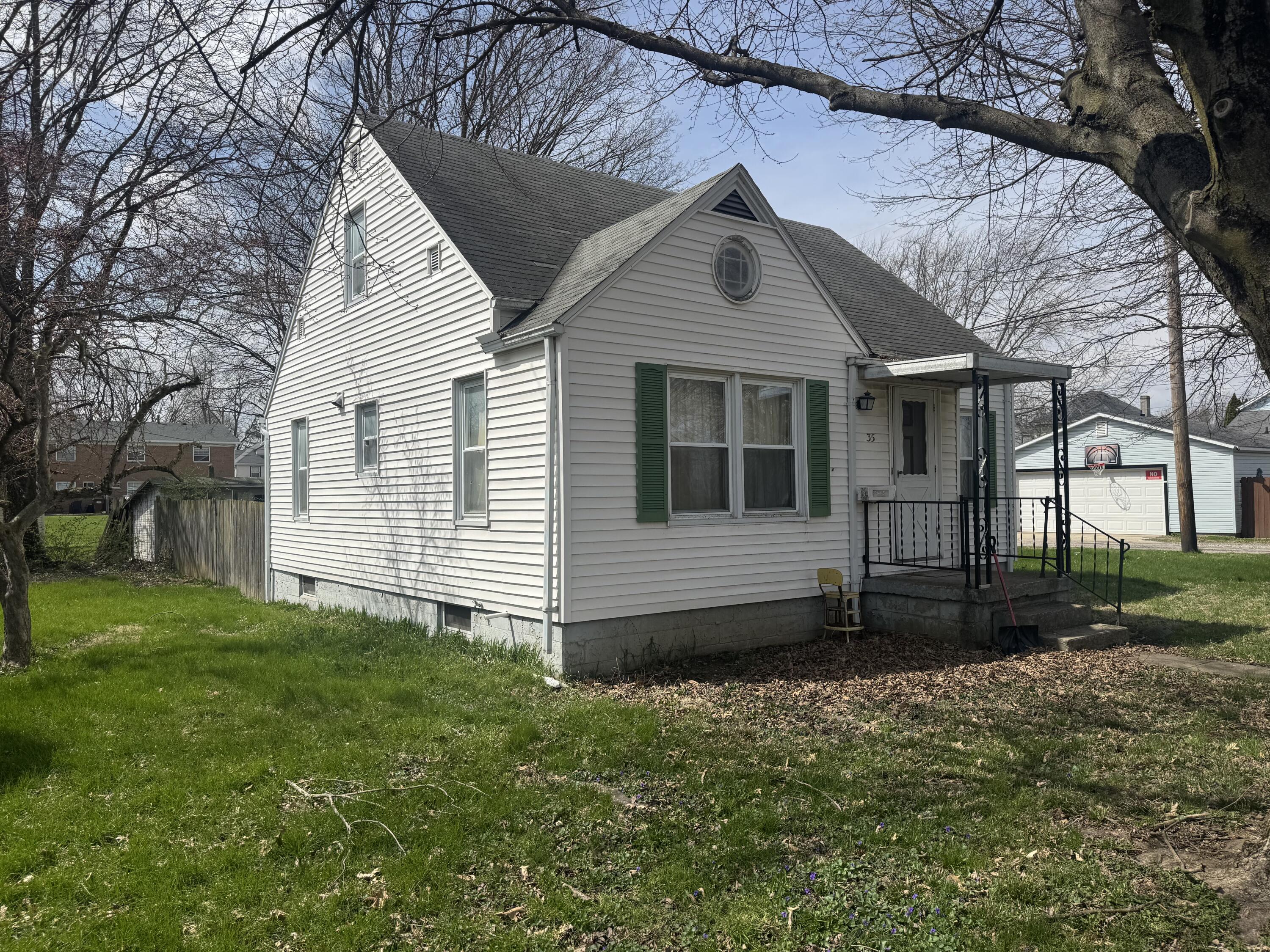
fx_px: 881
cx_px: 635
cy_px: 476
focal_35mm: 24
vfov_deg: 56.8
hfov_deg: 71.6
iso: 80
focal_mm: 6.76
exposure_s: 1/7092
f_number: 1.78
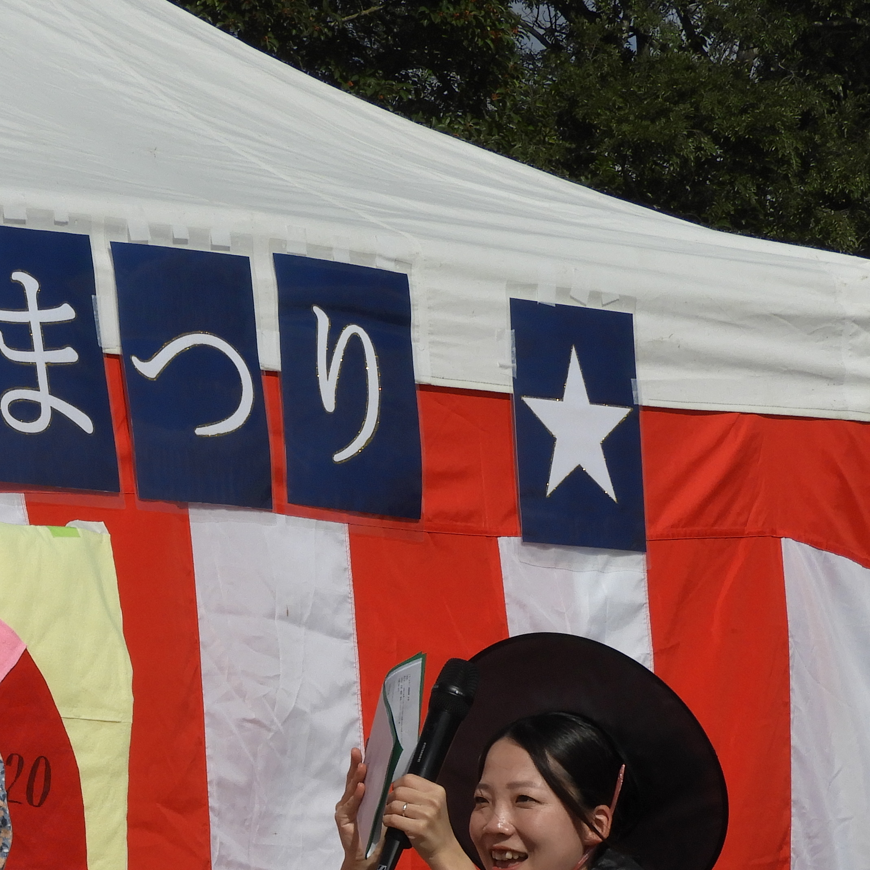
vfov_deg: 7.8
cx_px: 78
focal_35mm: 225
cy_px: 752
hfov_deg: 7.8
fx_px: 6398
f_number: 5.3
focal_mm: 18.8
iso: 100
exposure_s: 1/2000
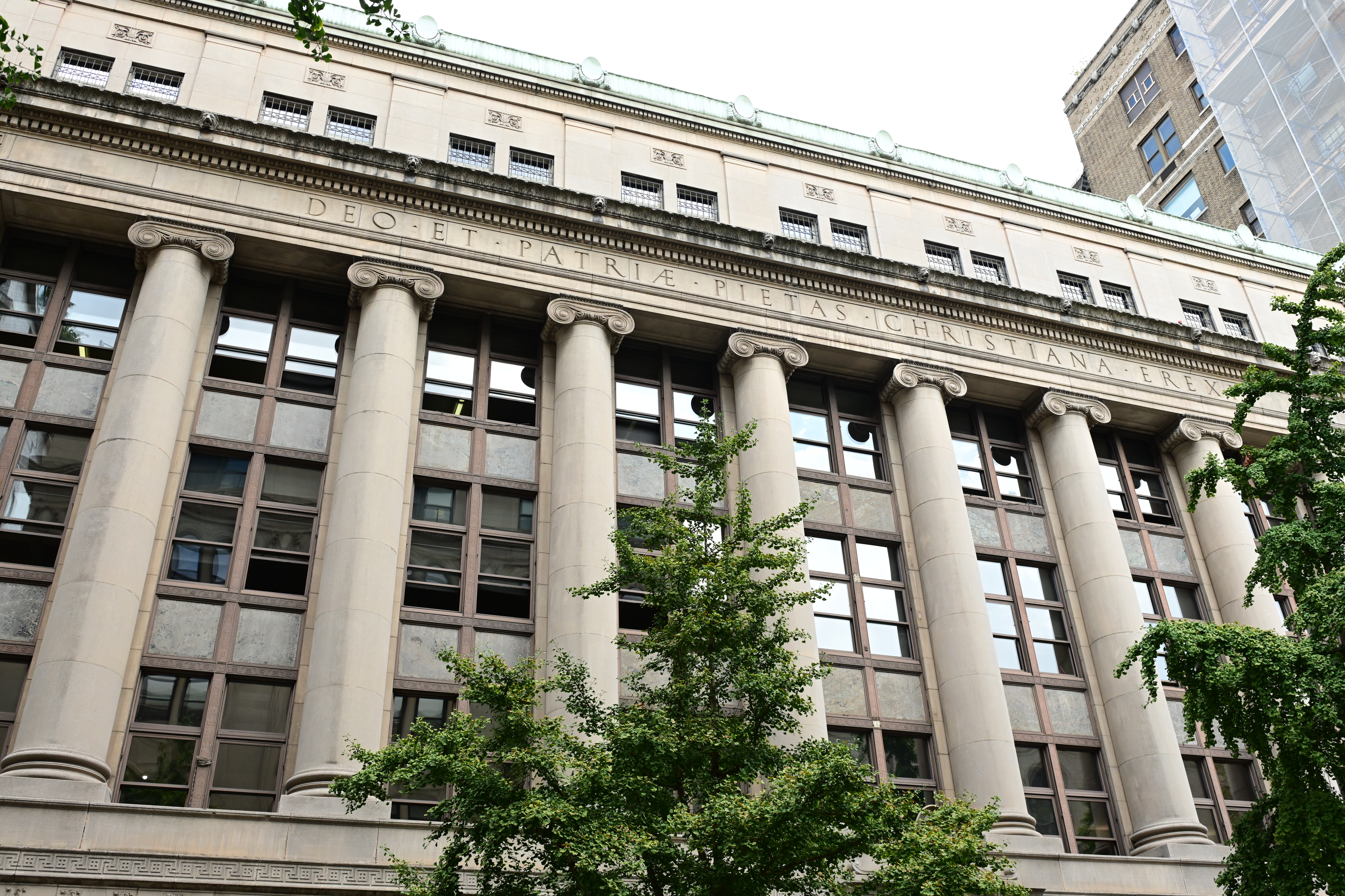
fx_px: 1195
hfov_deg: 58.7
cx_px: 672
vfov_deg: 41.1
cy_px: 448
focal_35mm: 32
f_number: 7.1
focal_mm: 32
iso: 800
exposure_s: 1/500
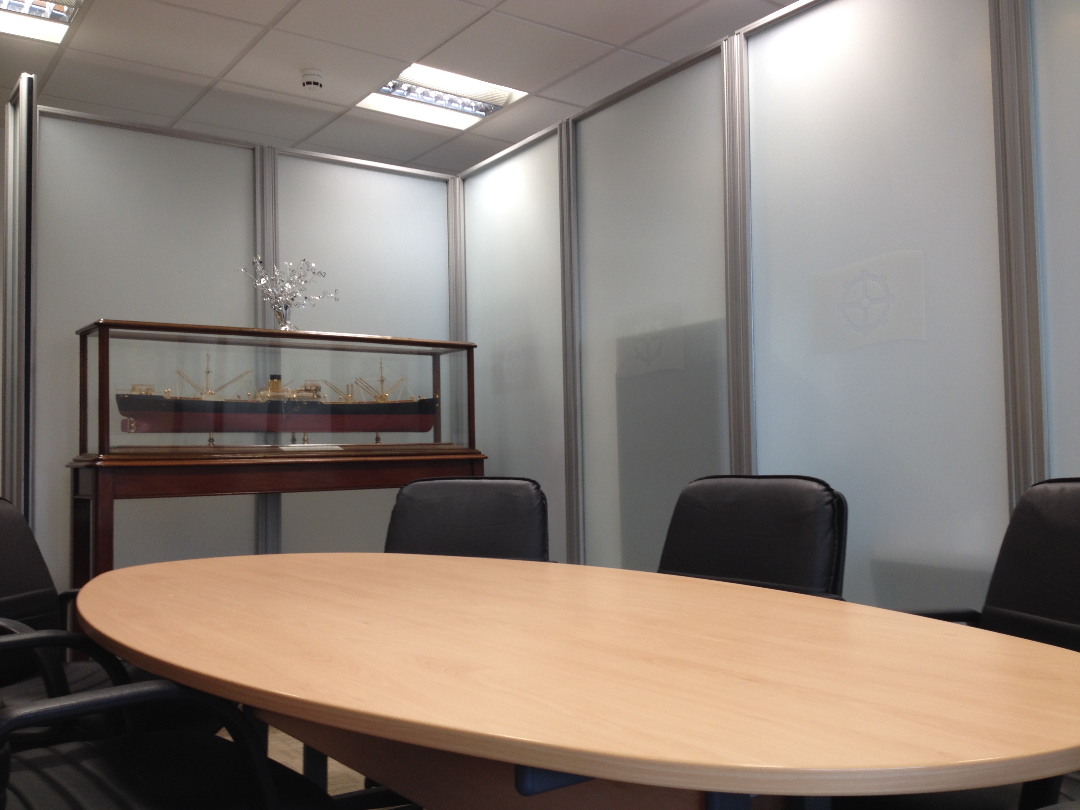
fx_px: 1092
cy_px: 405
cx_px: 540
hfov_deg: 52.6
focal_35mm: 35
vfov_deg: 40.7
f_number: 2.4
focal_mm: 4.28
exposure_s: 1/24
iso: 50
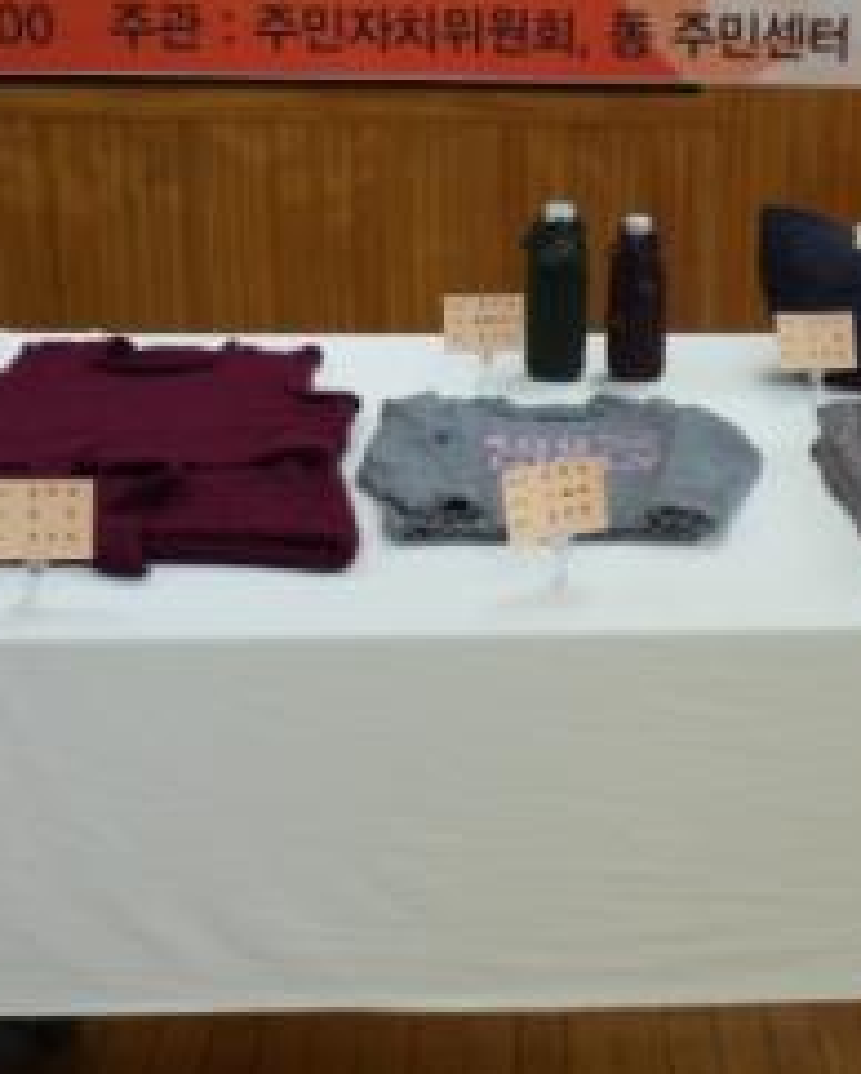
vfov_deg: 28.9
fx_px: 2068
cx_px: 710
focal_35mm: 65
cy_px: 355
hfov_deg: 23.1
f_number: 3.9
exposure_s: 1/45
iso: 240
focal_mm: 6.3
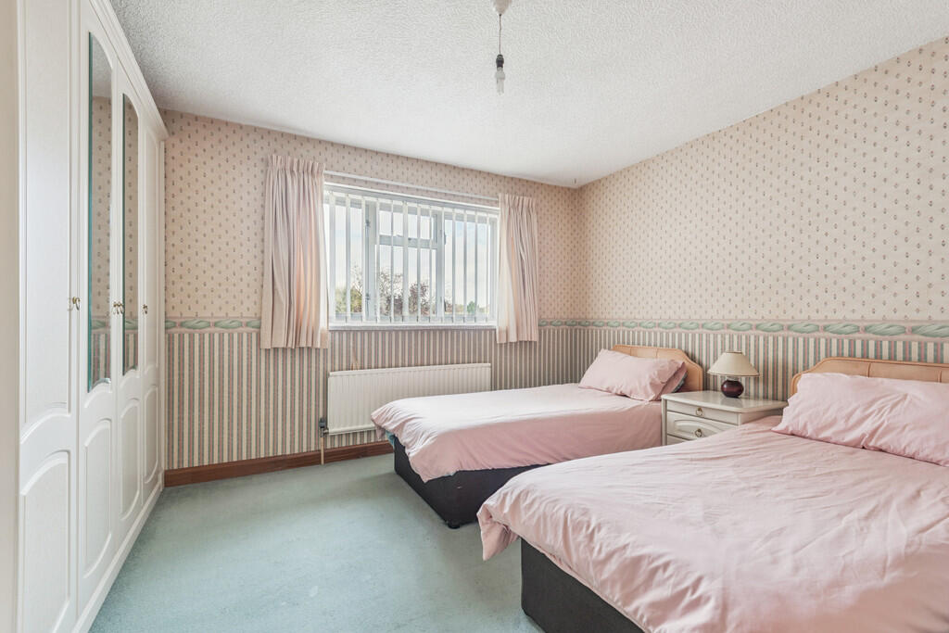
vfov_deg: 73.8
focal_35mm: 16
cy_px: 316
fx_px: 422
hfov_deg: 96.7
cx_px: 474
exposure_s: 1/13
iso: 100
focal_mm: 16
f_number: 9
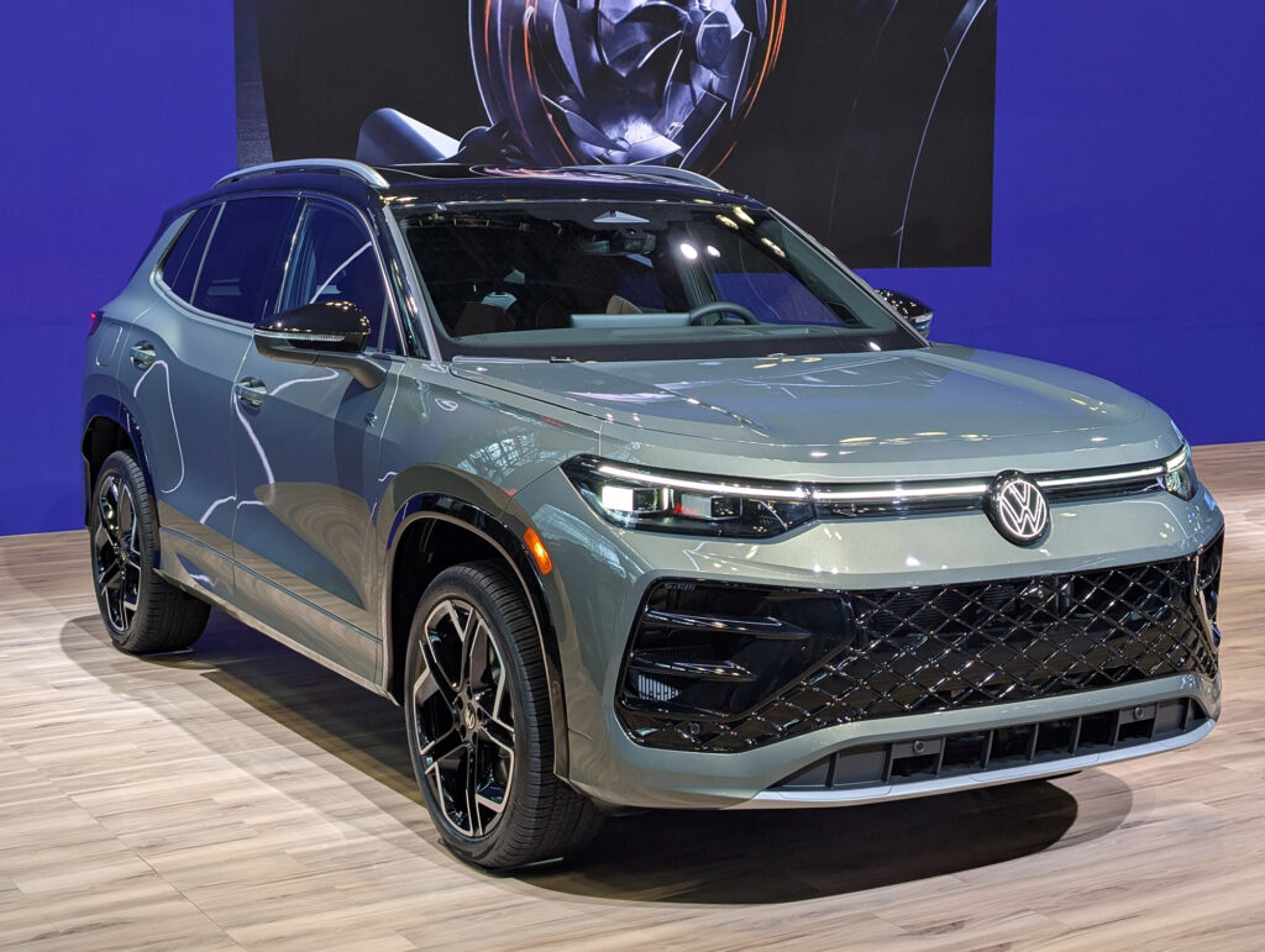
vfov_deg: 29.7
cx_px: 632
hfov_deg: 38.9
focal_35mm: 49
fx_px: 1793
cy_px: 476
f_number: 1.68
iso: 86
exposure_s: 1/120
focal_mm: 6.9
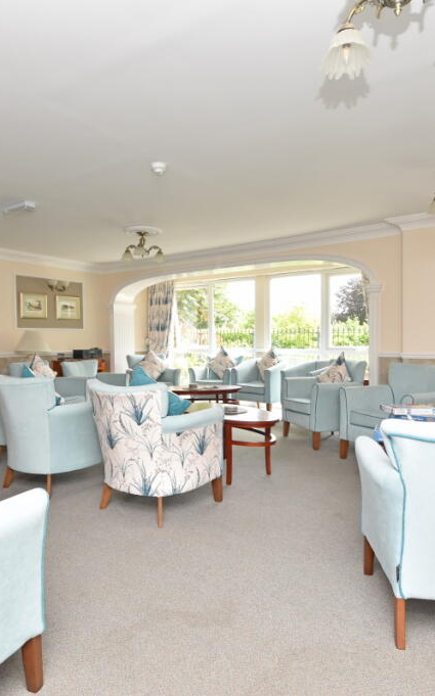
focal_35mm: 23
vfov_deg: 77.2
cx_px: 190
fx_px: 437
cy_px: 348
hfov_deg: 52.8
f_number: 5
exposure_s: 1/200
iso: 640
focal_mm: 10
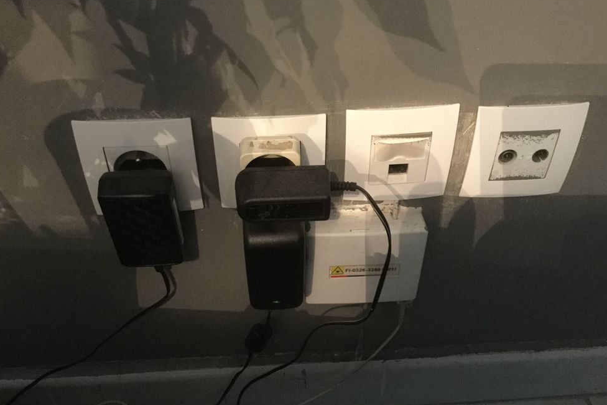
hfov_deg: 57.2
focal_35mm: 33
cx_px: 307
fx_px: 556
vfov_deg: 39.9
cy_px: 224
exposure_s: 1/17
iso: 500
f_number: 2.4
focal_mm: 3.3
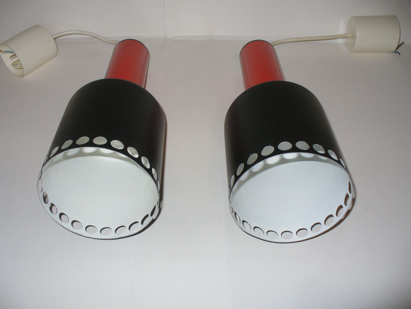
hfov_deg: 50.1
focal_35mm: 37
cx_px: 206
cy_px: 154
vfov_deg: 38.7
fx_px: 439
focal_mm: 6.1
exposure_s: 1/30
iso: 100
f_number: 2.8
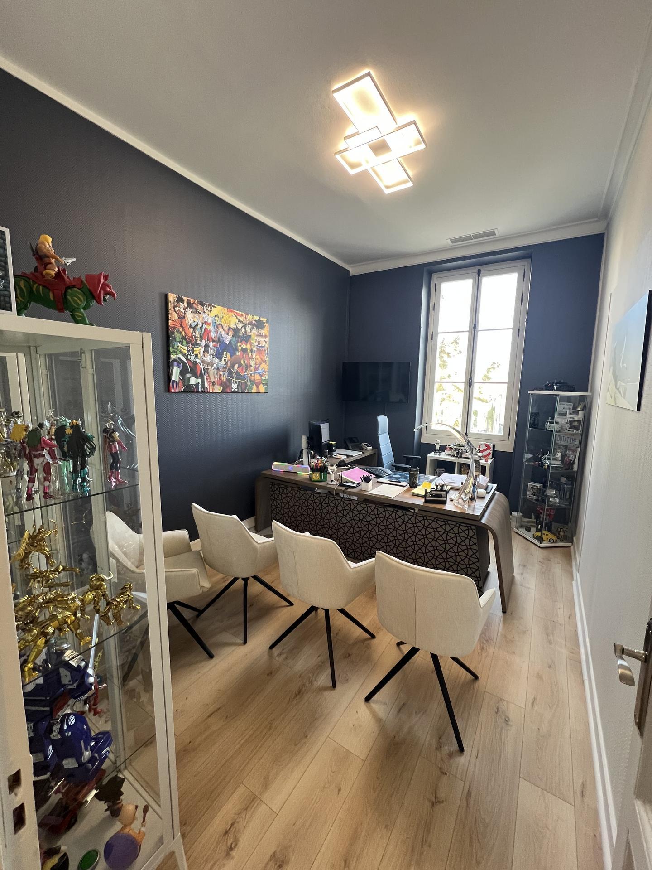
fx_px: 326
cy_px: 435
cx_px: 326
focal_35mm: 13
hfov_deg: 89.9
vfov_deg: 106.2
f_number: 1.8
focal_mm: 1.57
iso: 250
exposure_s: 1/99
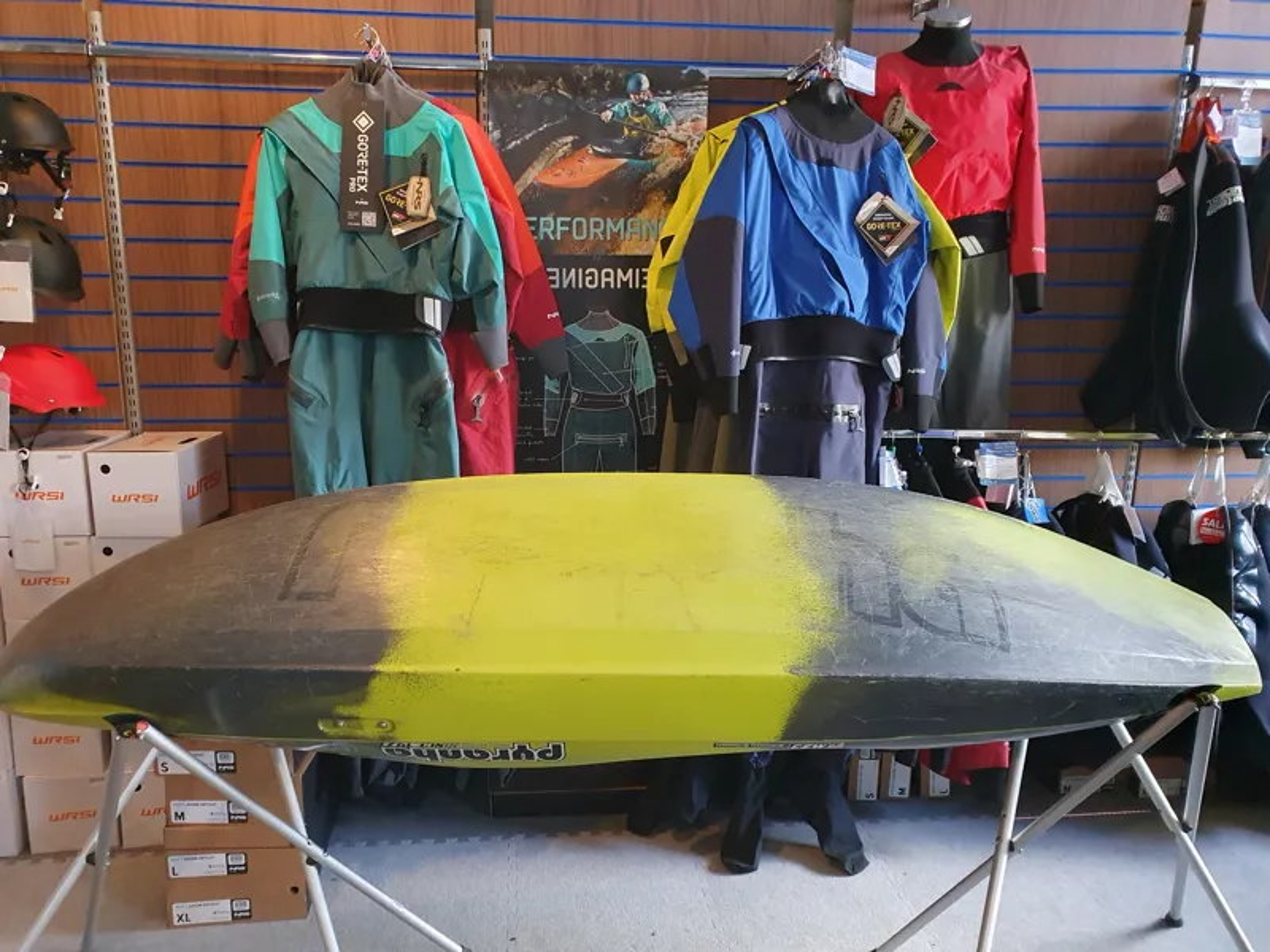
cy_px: 476
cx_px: 635
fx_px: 954
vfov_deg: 53.1
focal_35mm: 26
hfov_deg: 67.3
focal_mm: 4.32
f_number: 2.4
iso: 640
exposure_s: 1/50
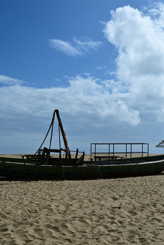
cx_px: 126
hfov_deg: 28.7
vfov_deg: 42.7
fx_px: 314
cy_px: 125
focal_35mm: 46
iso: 100
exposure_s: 1/4
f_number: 18
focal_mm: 30
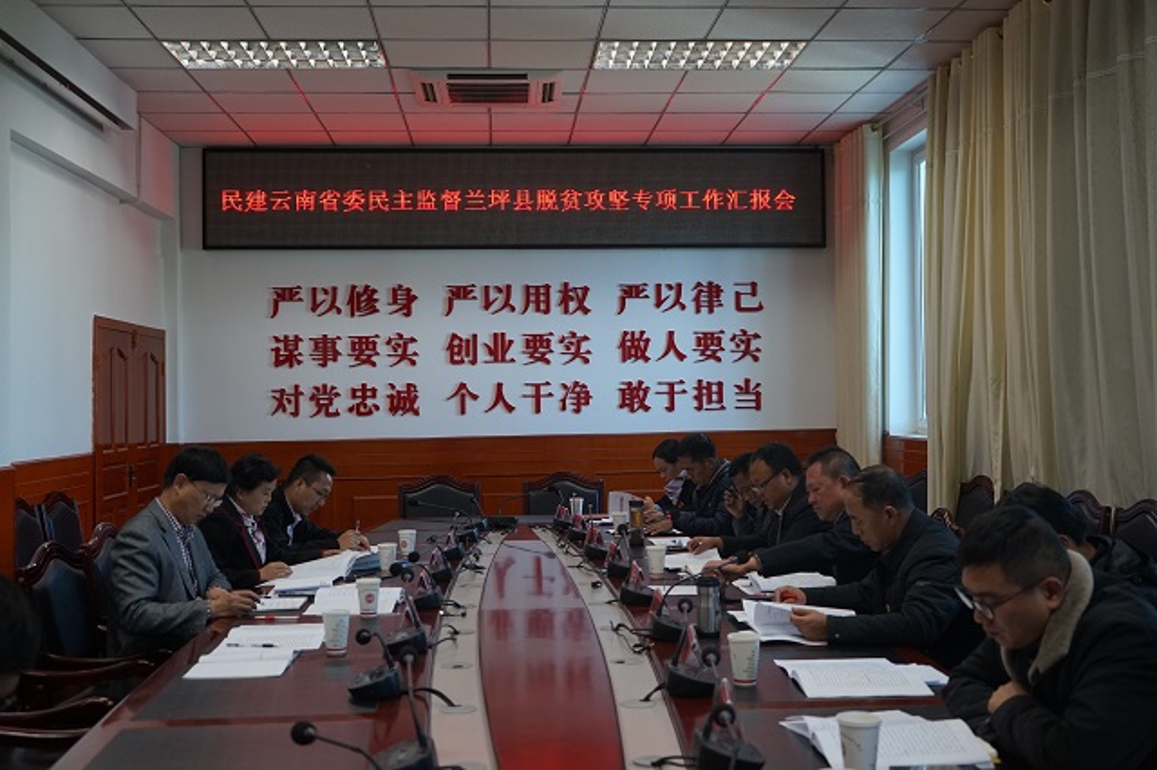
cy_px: 385
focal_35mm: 38
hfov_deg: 50.7
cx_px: 578
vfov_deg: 35.0
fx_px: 1221
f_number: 4
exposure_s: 1/160
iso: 800
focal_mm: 38
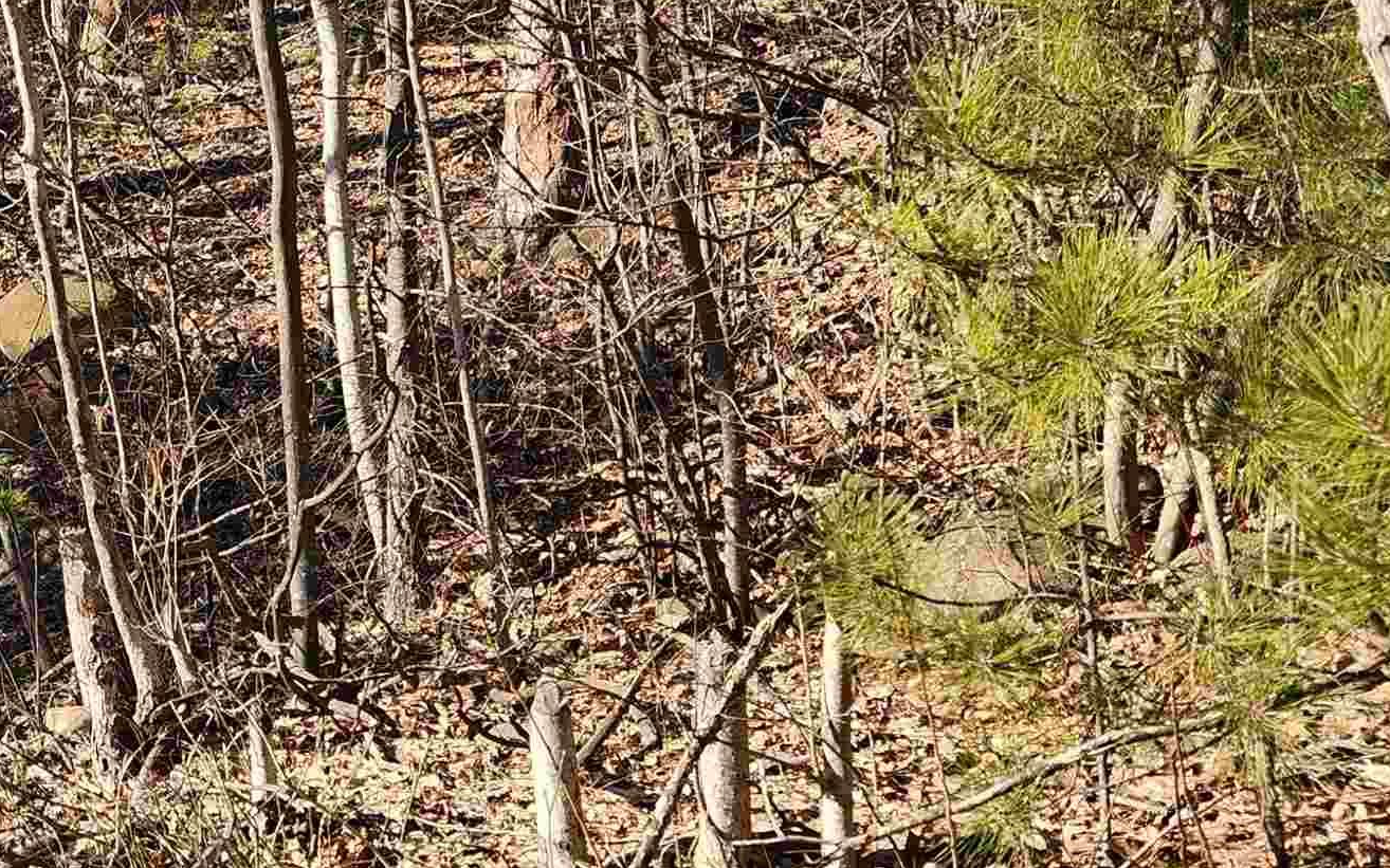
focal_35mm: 57
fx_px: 2159
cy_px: 295
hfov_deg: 33.1
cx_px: 47
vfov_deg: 22.7
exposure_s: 1/493
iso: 20
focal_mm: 5.4
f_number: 1.8
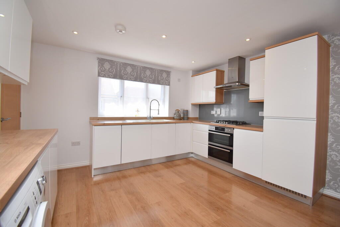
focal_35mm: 15
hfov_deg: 100.4
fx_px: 142
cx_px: 170
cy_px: 114
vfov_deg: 77.3
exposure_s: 1/200
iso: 320
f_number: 5
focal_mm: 10
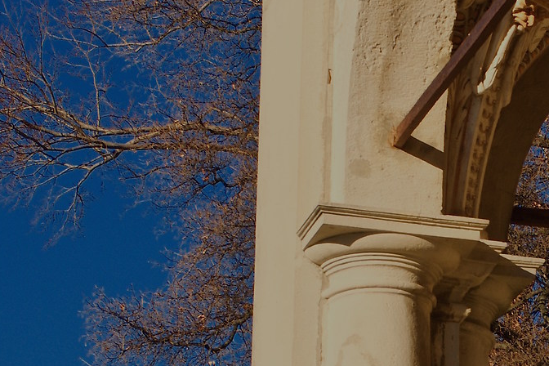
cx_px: 472
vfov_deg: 6.1
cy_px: 388
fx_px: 3431
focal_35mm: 225
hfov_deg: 9.1
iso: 100
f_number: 13
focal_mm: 42
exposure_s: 1/125
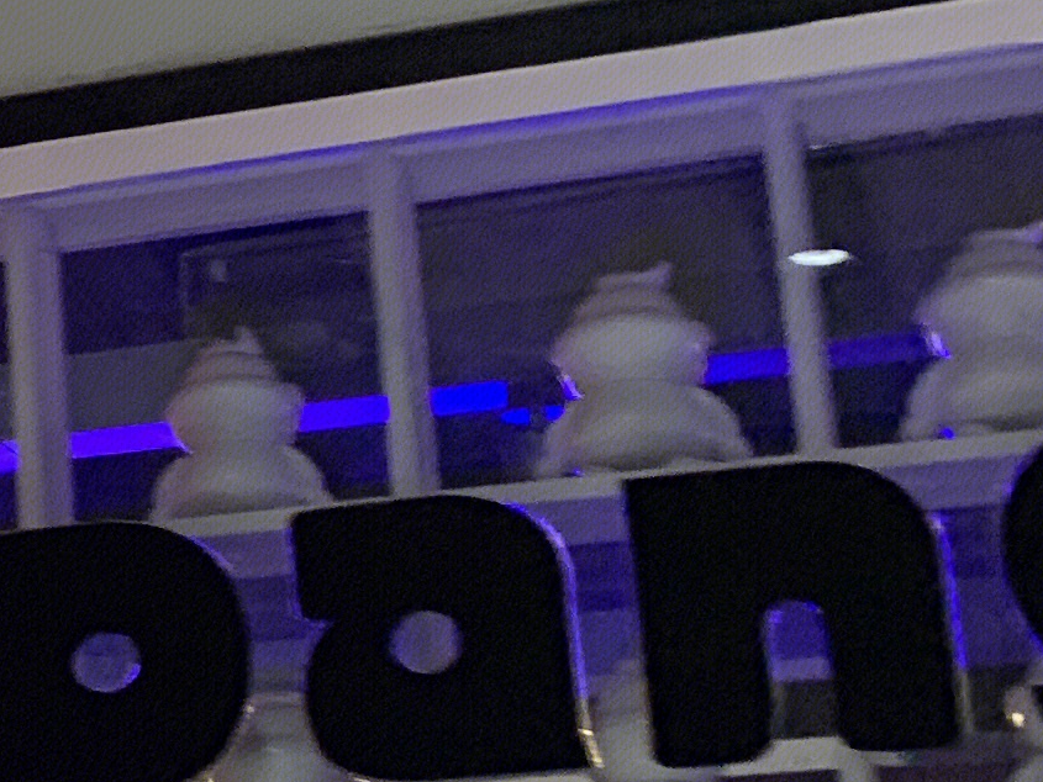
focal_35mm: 124
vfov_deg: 11.9
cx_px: -1192
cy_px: 502
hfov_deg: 13.2
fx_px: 3737
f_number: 1.8
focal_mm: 4.25
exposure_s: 1/50
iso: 80
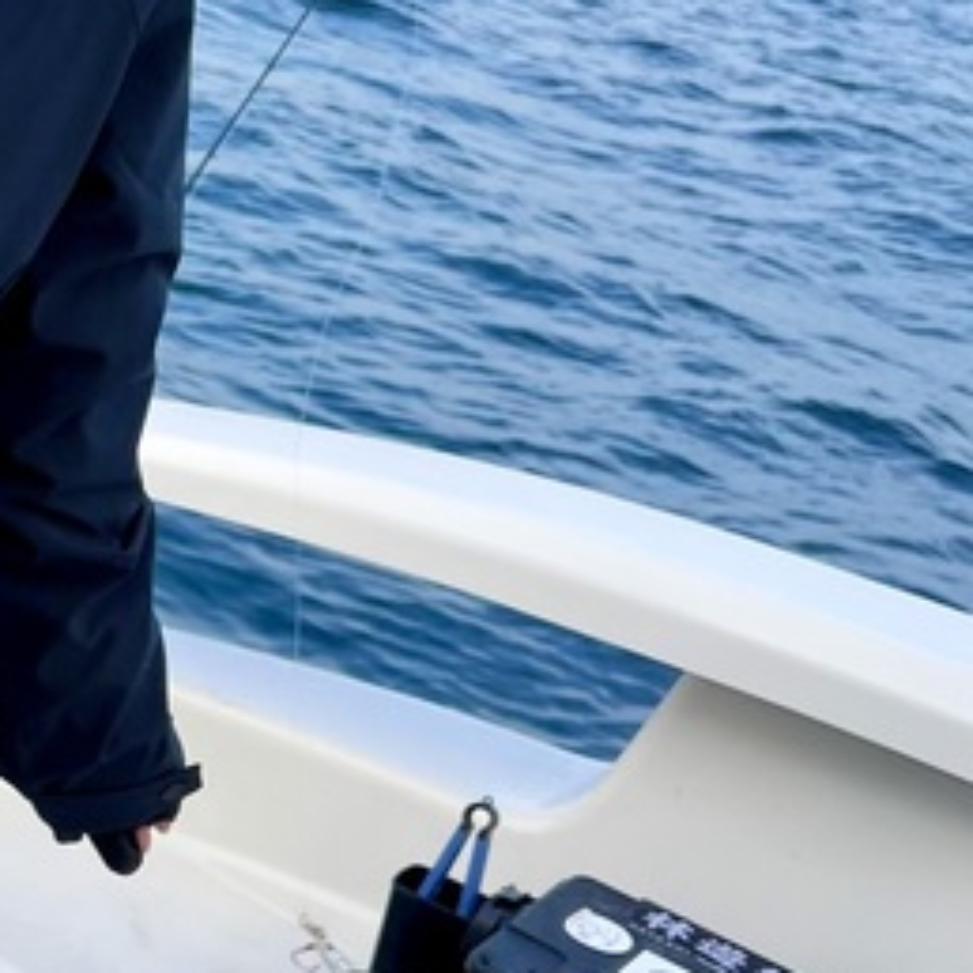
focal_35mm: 76
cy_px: 490
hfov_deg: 21.4
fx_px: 2417
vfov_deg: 22.8
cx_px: -143
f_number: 1.5
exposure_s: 1/1038
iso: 50
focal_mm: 5.7
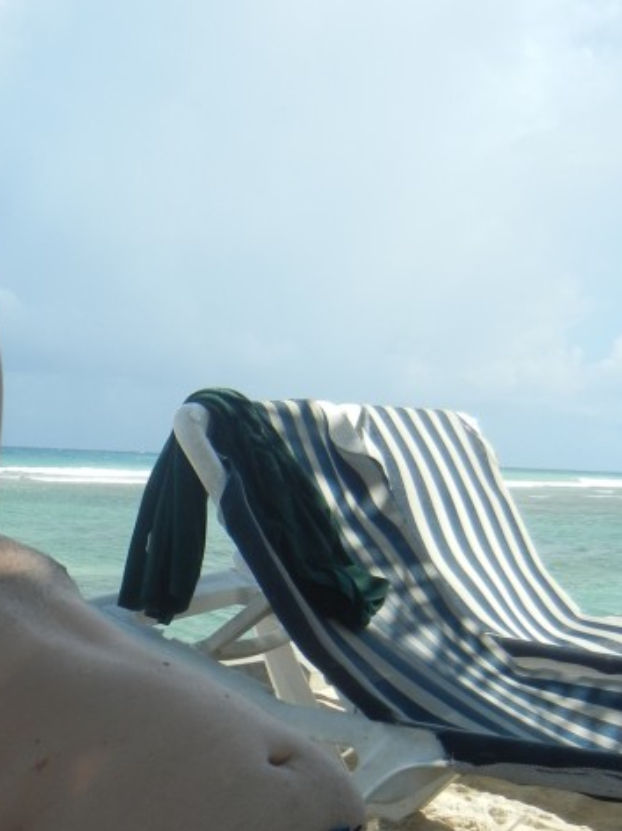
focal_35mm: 65
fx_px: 1559
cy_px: 666
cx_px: 5
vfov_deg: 29.2
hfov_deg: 21.8
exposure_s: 1/331
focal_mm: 5.4
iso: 160
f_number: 7
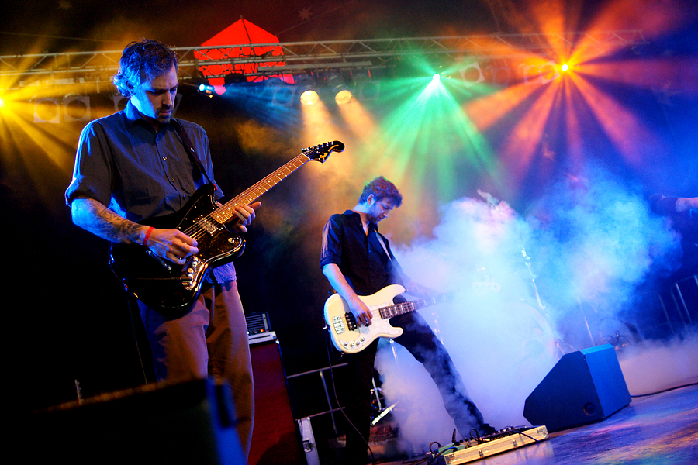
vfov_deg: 43.6
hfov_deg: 61.9
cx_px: 349
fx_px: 582
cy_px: 232
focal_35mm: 30
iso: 800
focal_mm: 20
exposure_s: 1/40
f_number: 2
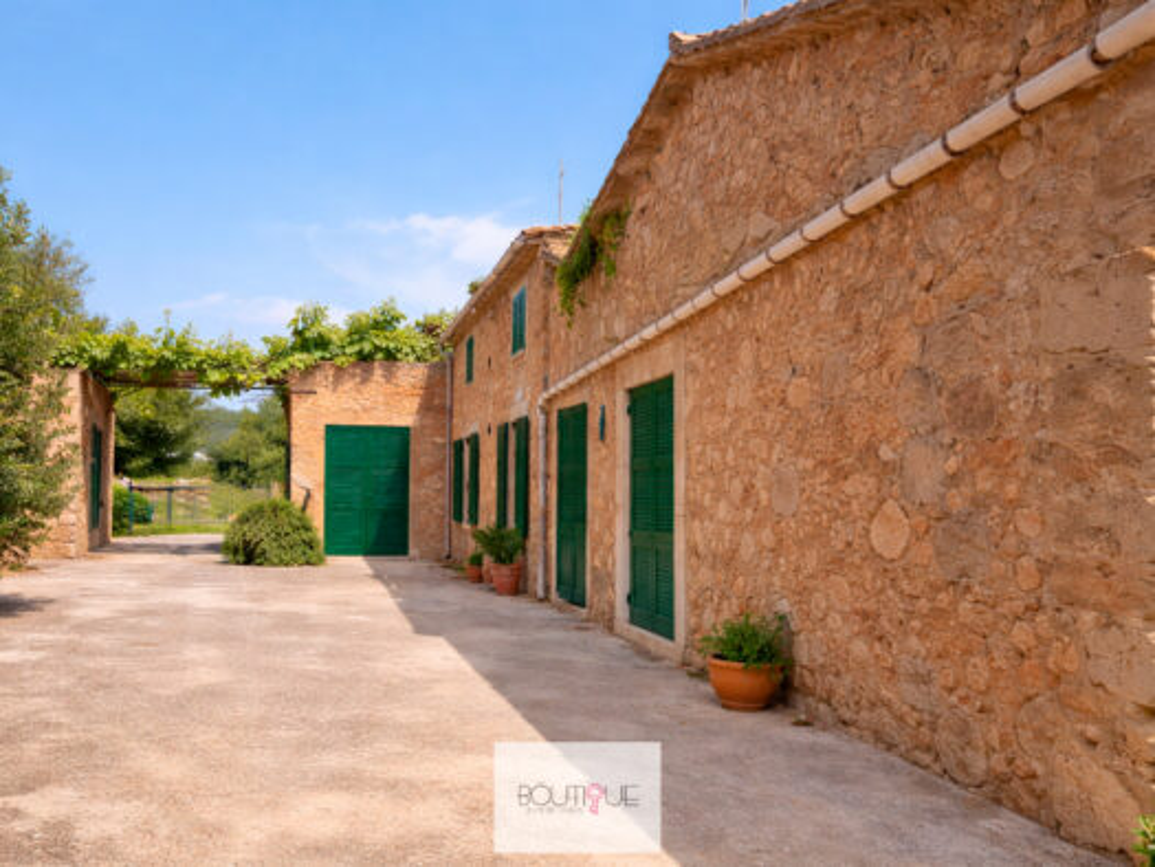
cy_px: 434
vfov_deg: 81.8
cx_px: 578
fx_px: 501
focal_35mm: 15
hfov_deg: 98.2
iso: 140
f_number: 2.2
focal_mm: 1.65
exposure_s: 1/50
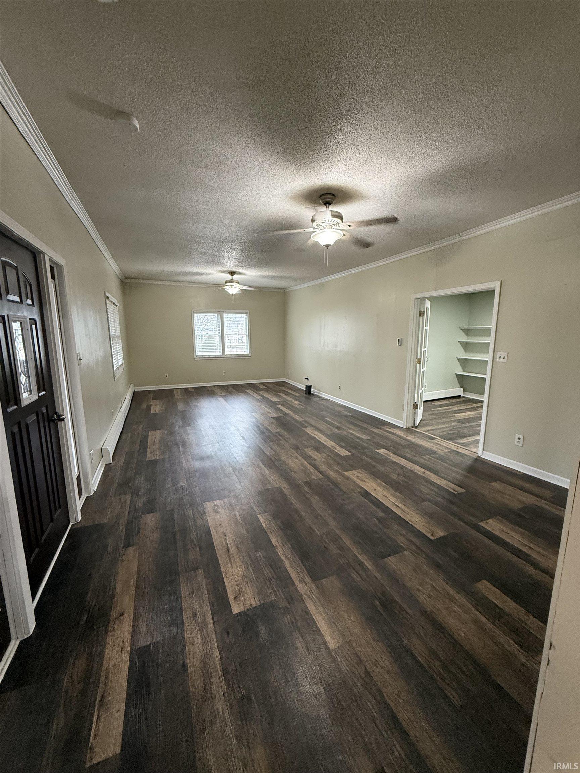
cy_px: 386
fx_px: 313
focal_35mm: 14
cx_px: 290
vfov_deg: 102.1
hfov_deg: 85.7
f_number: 2.2
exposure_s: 1/60
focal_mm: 2.22
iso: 400
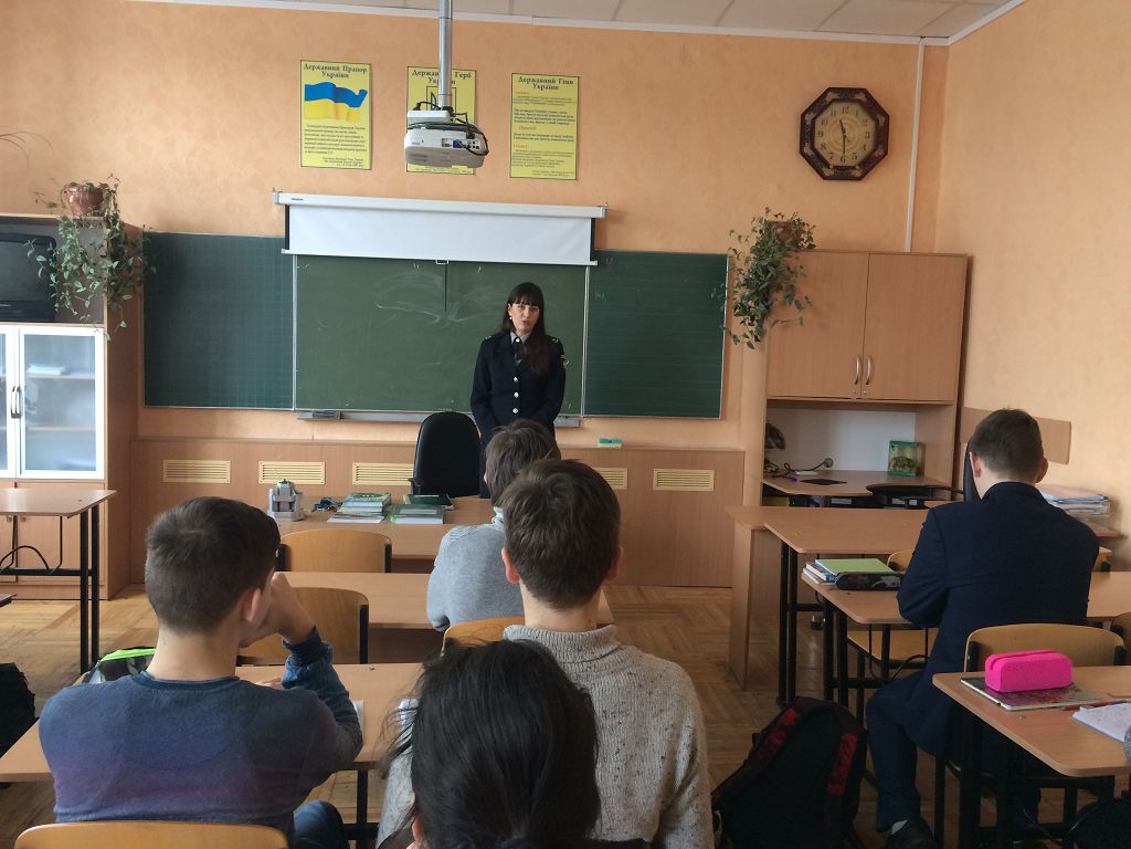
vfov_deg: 48.2
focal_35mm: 29
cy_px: 424
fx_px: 948
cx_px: 566
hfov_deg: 61.7
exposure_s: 1/33
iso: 64
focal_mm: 4.15
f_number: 2.2
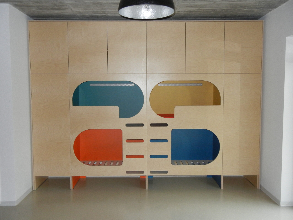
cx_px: 146
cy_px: 110
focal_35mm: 34
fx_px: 288
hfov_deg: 54.0
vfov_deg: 41.8
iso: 406
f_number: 3.6
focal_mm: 6.2
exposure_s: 1/30
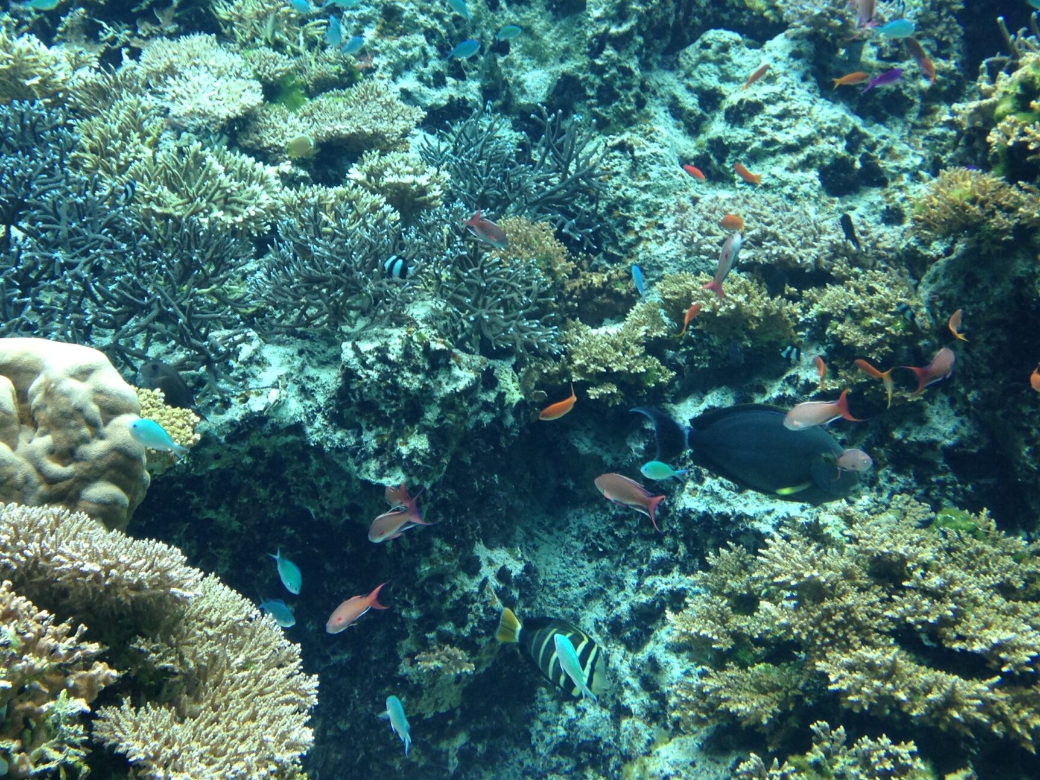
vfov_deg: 29.5
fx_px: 1472
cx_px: 433
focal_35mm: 49
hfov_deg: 38.8
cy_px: 265
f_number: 2.4
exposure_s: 1/60
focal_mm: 4.12
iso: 50
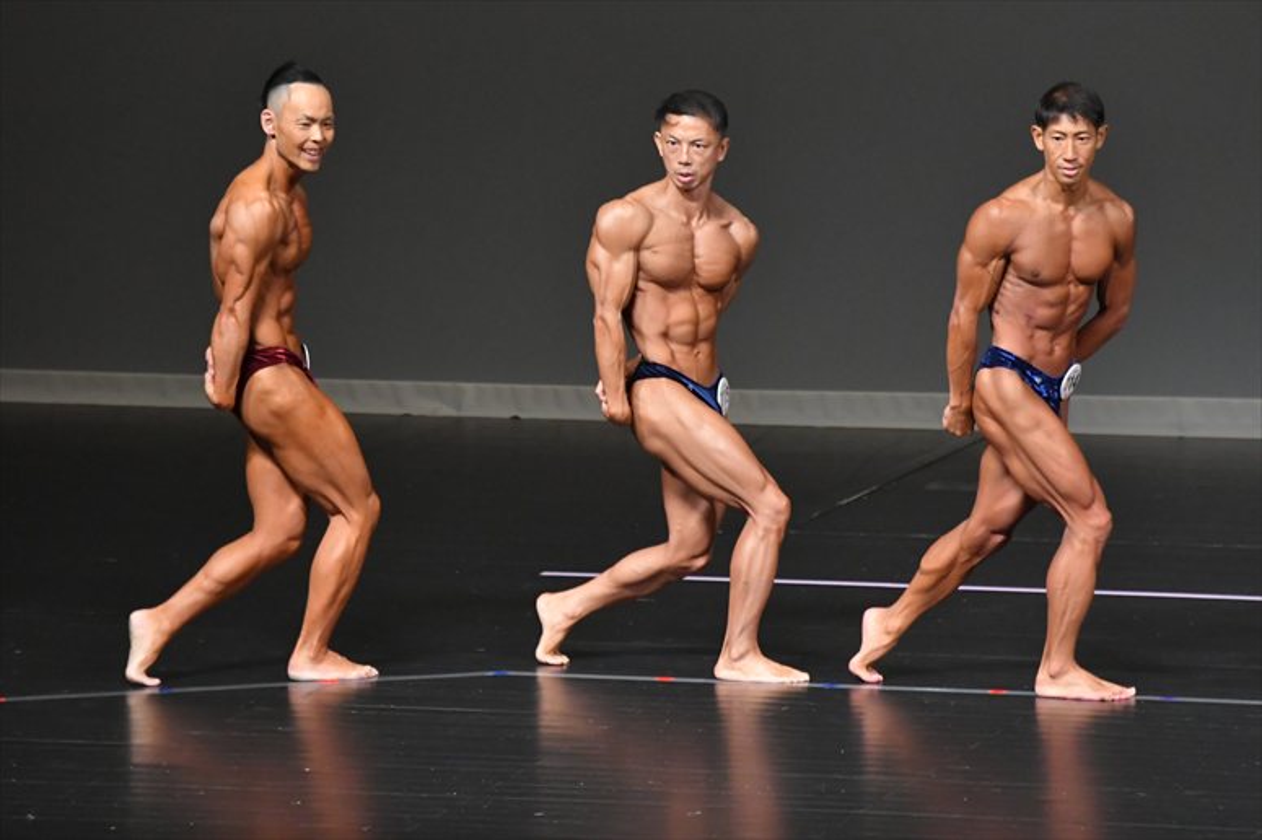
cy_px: 420
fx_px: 11037
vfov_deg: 4.4
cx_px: 631
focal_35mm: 315
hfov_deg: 6.5
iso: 5000
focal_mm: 210
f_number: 5.6
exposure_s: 1/400
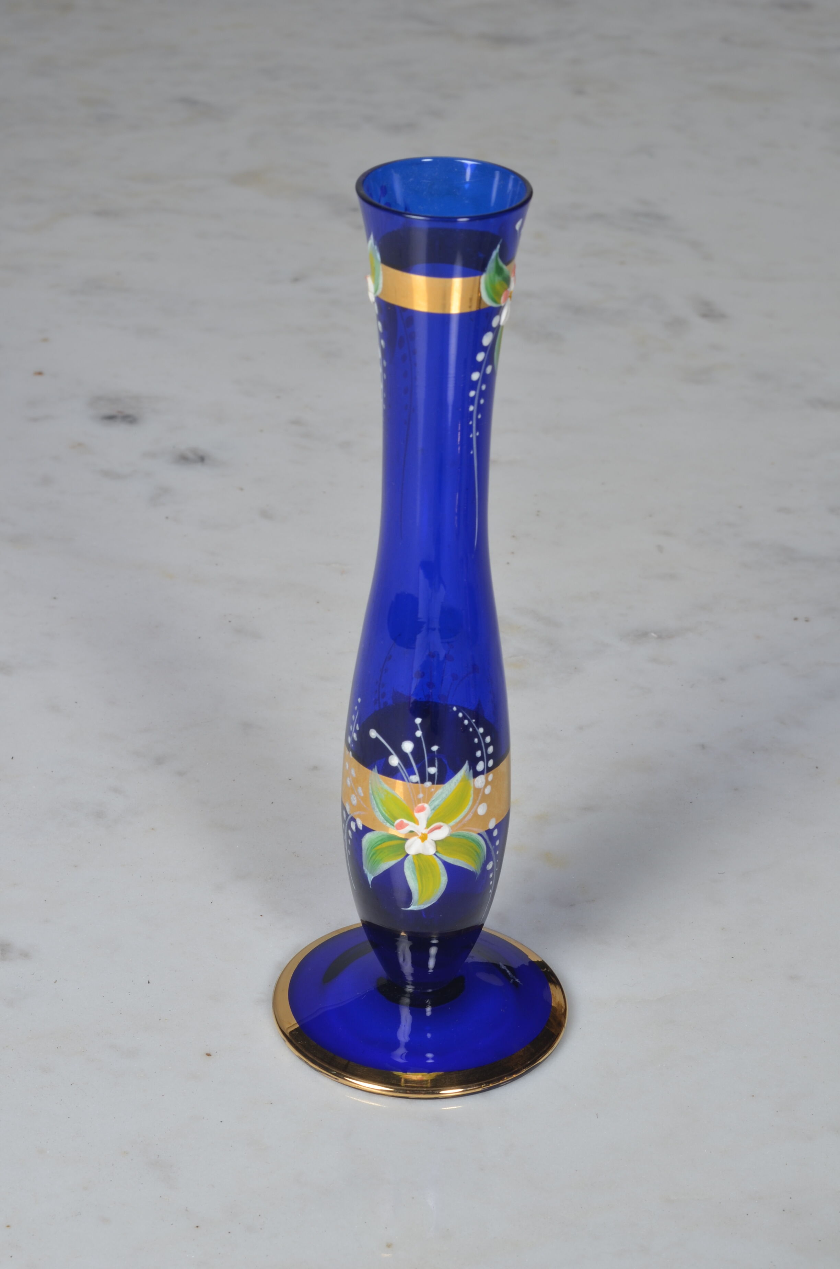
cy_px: 634
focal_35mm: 75
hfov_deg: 18.1
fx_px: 2637
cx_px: 420
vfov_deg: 27.0
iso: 100
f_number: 14
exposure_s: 1/100
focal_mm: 50
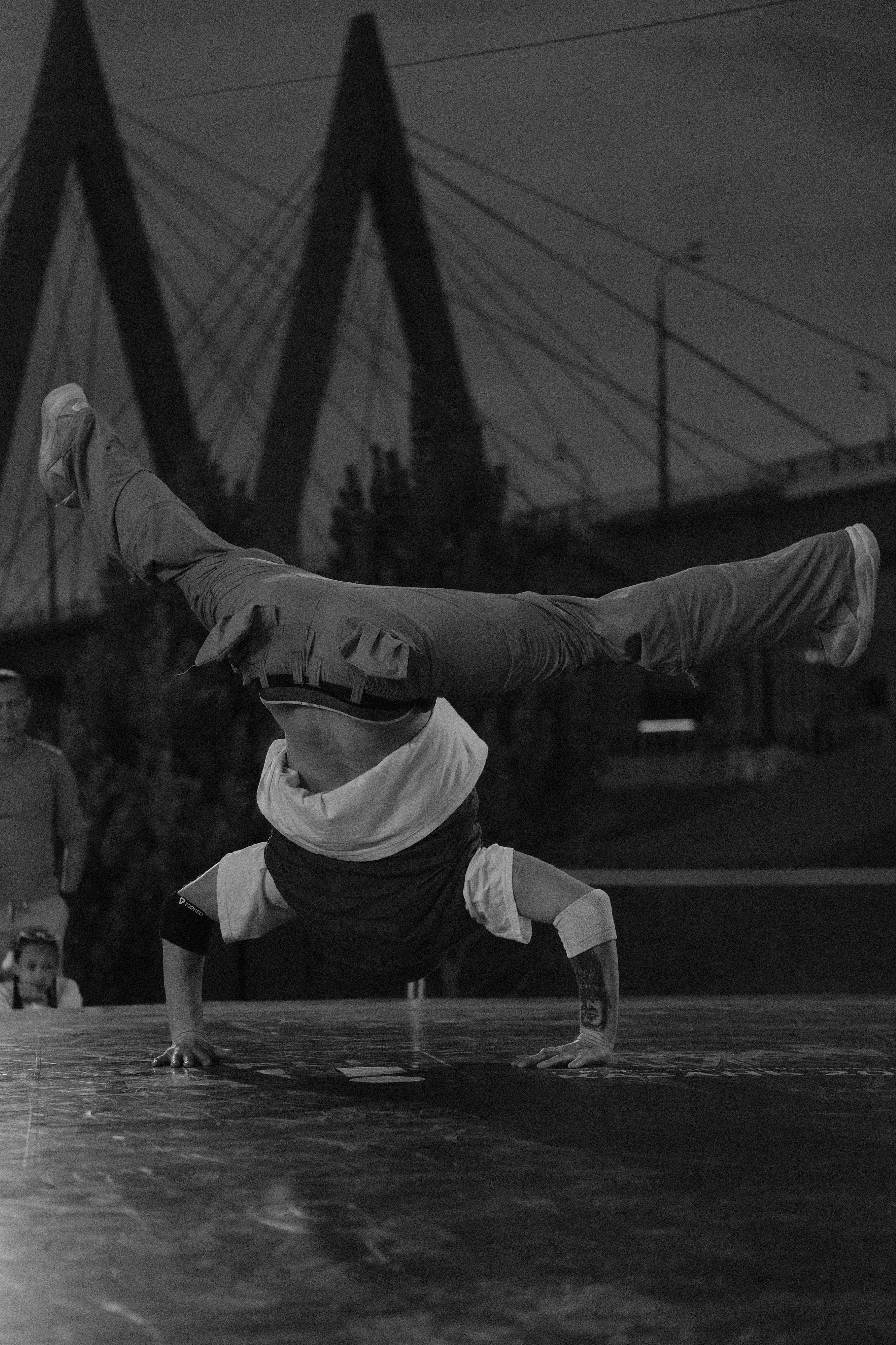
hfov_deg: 18.2
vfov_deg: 27.0
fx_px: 2800
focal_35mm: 75
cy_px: 672
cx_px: 448
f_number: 2
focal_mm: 50
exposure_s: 1/640
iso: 5000
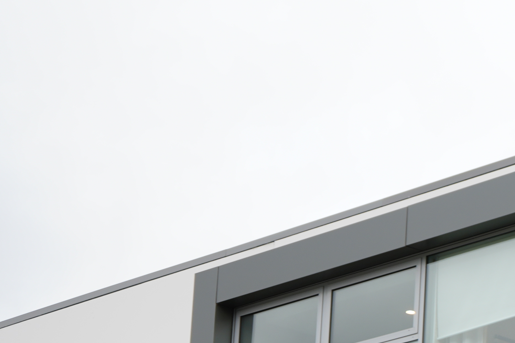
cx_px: 922
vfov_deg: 8.9
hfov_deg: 12.5
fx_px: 2146
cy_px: 539
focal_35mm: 150
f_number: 5
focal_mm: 40
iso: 100
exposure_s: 1/125
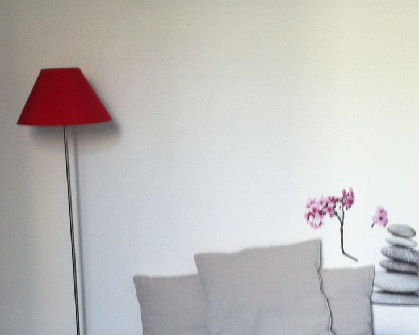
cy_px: 290
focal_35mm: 74
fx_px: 917
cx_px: 171
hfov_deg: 25.7
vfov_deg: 20.3
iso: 80
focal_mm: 3.85
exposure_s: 1/20
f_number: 2.8
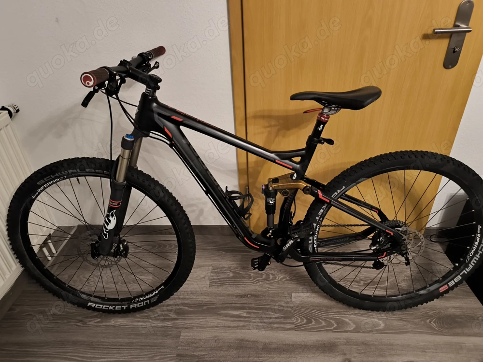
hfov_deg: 71.6
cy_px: 181
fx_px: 335
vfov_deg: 56.8
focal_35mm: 24
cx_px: 242
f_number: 1.9
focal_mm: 6.92
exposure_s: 1/20
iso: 1600
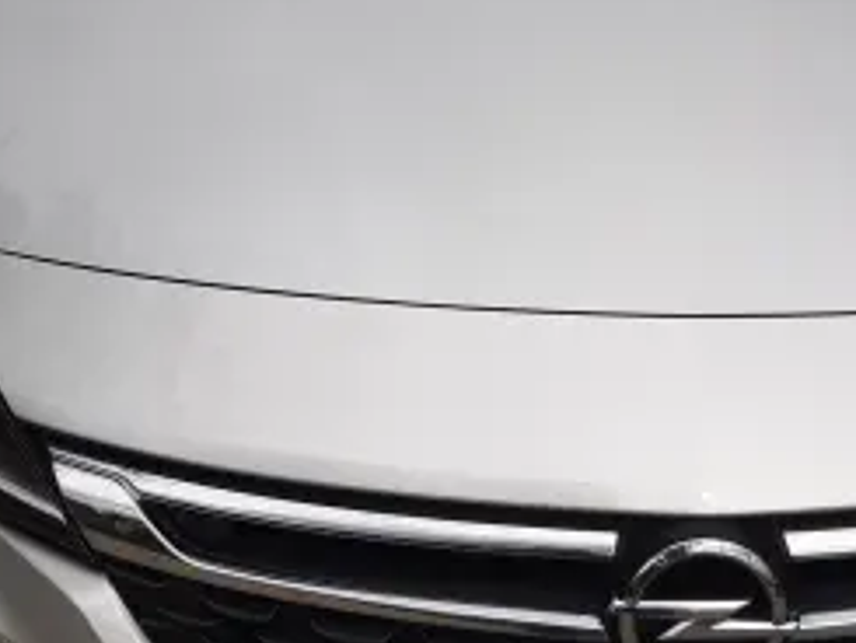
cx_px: 590
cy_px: 17
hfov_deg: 28.3
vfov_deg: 21.0
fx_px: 1682
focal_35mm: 68
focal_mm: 3.92
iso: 40
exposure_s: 1/3021
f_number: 1.7
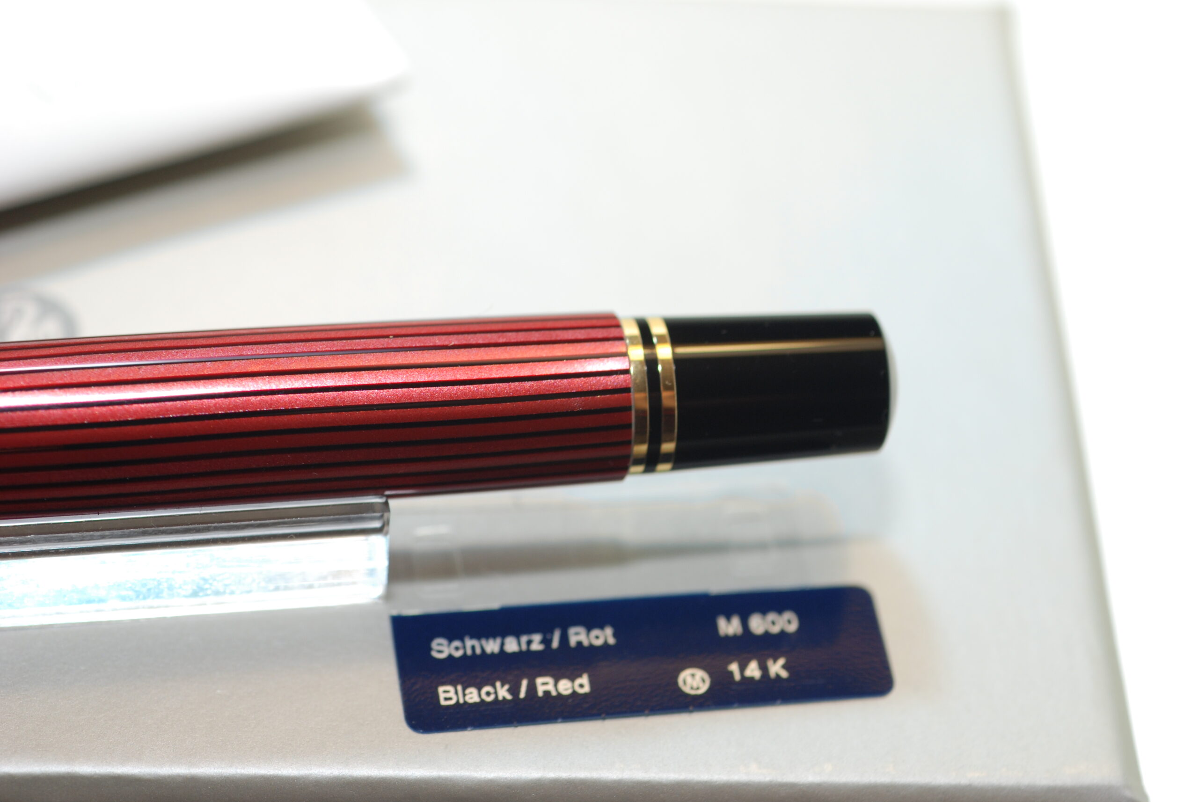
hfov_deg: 22.6
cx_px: 599
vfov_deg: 15.2
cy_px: 401
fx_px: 2999
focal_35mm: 90
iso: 200
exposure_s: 1/60
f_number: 5
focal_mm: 60
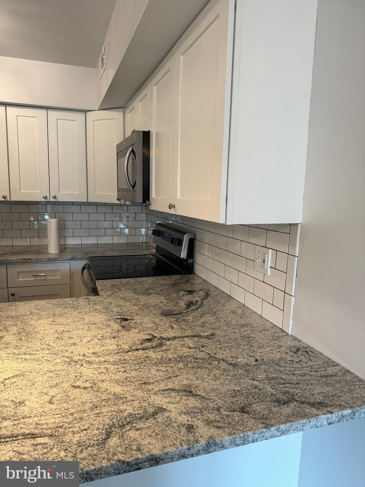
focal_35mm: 24
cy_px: 244
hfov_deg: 56.8
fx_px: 337
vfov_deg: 71.6
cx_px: 182
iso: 125
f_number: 1.78
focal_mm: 6.76
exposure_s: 1/120
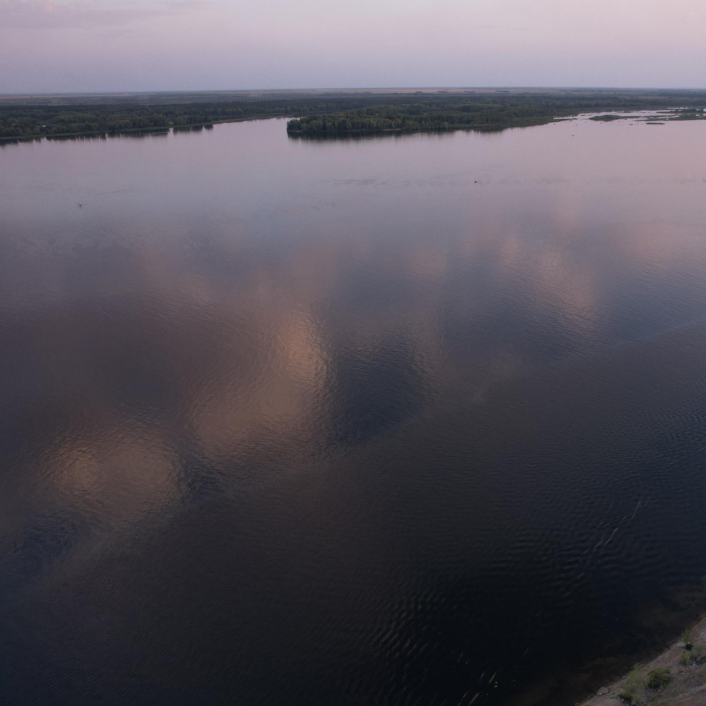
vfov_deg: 55.6
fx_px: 669
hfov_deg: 55.3
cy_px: 359
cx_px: 415
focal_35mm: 29
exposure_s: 1/50
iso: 100
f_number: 2.8
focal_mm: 8.38
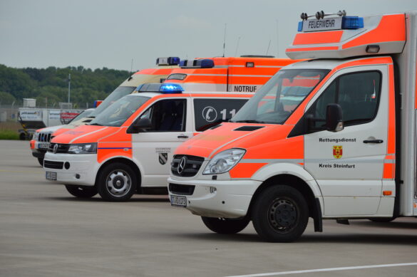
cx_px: 208
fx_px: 2014
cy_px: 138
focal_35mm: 174
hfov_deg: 11.8
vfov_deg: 7.9
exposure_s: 1/2000
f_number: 7.1
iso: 400
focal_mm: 116
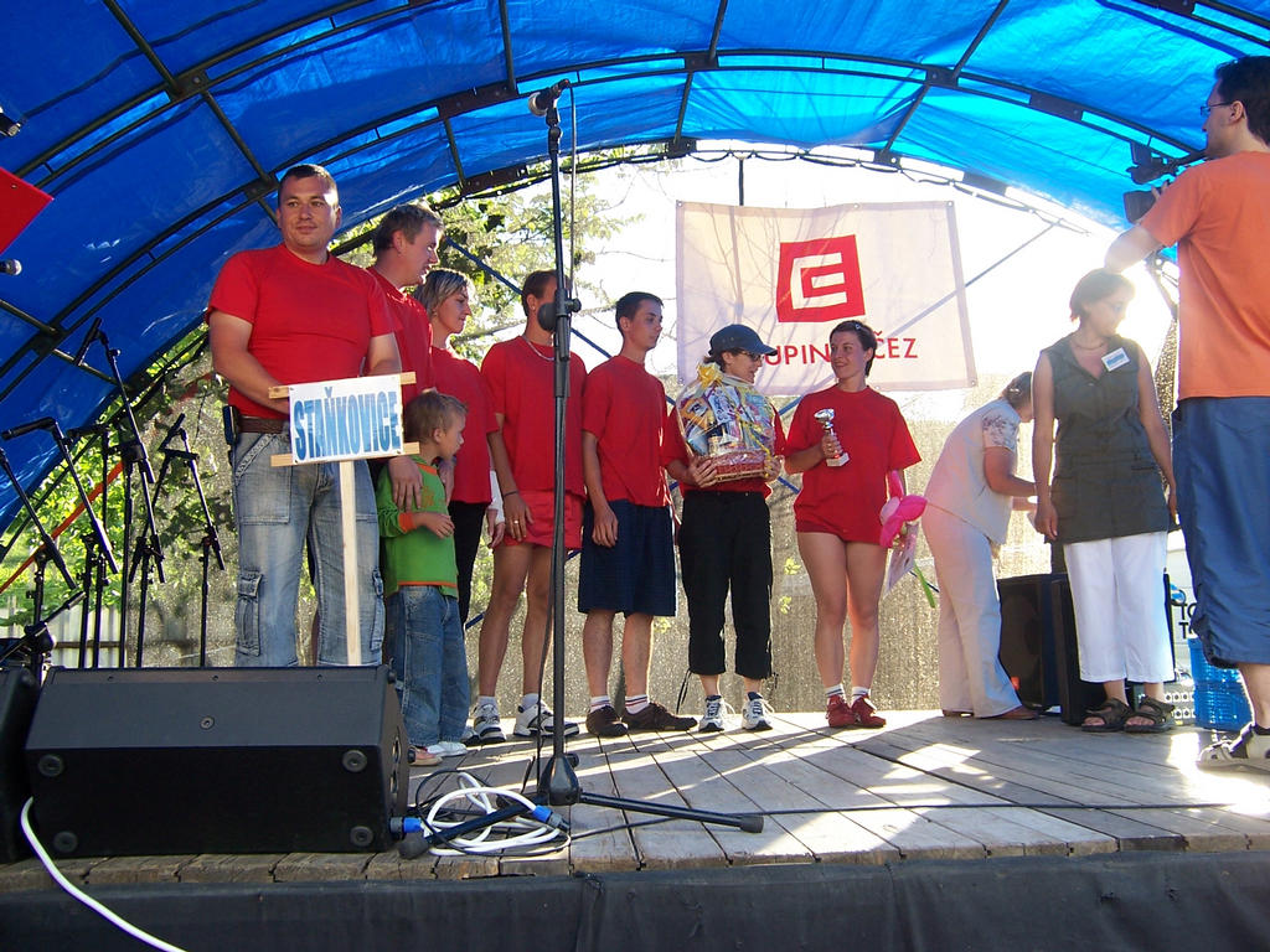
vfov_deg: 42.9
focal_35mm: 33
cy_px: 476
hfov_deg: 55.4
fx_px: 1211
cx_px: 635
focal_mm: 5.5
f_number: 3.4
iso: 80
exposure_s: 1/90
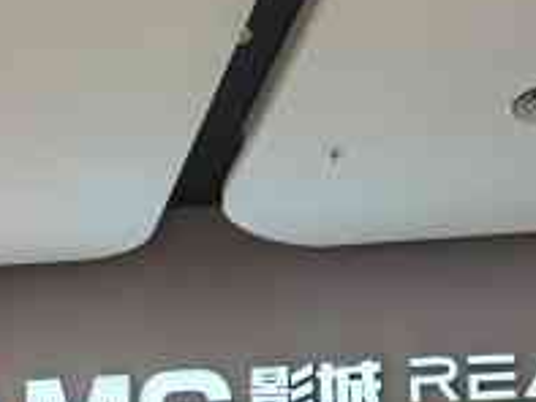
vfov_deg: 14.3
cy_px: 632
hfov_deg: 20.4
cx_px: 335
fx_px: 1487
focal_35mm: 96
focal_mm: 6.71
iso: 64
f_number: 1.9
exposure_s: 1/100
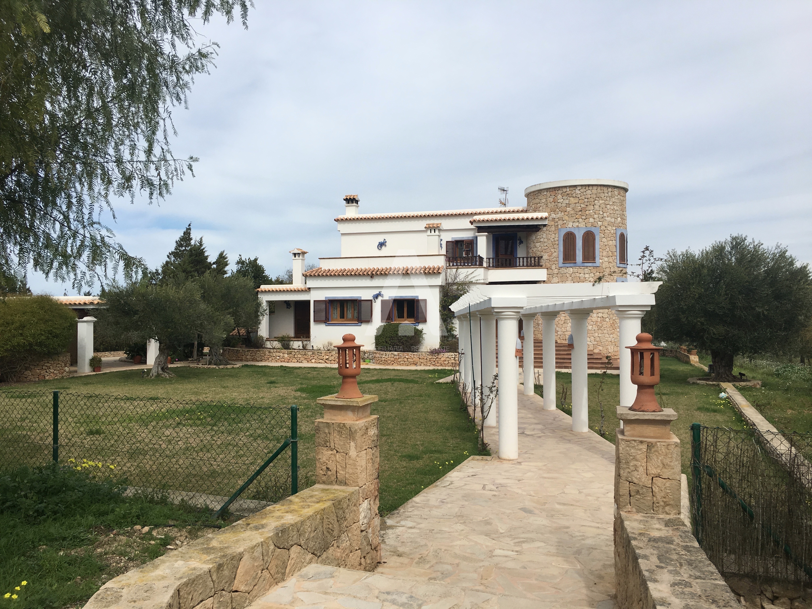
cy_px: 304
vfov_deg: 48.2
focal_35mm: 29
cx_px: 406
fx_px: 680
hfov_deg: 61.7
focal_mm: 4.15
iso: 25
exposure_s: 1/1972
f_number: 2.2
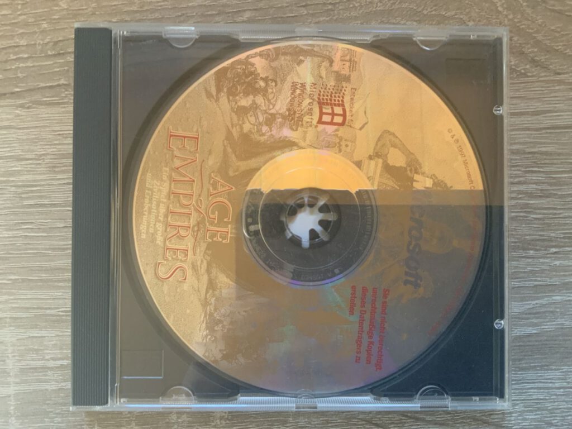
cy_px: 214
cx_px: 286
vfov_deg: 48.2
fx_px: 479
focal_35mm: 29
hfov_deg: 61.7
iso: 250
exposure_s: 1/60
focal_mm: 3
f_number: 1.8
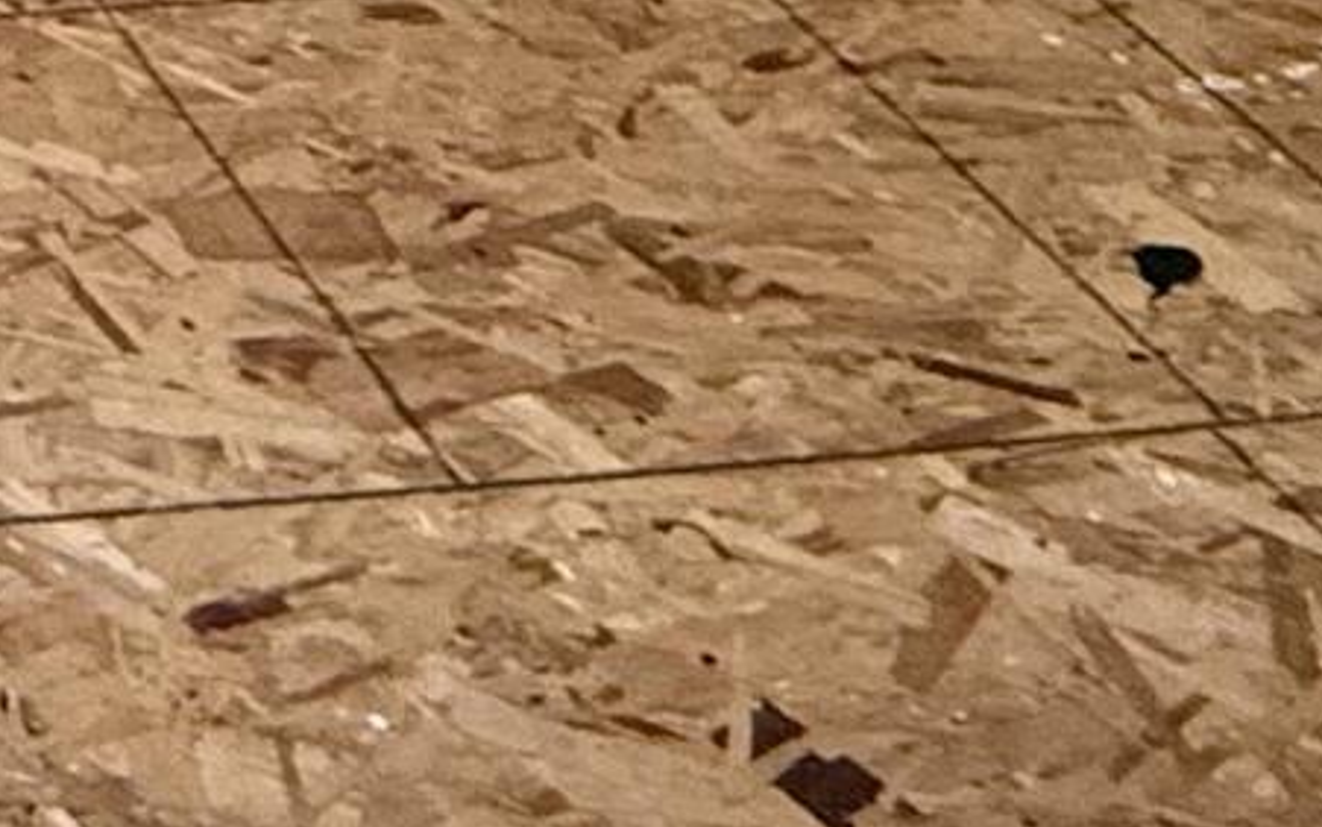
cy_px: -1930
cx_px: -1049
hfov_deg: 17.0
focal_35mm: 101
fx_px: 3639
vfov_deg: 9.2
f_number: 2.2
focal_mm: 2.22
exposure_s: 1/60
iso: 500
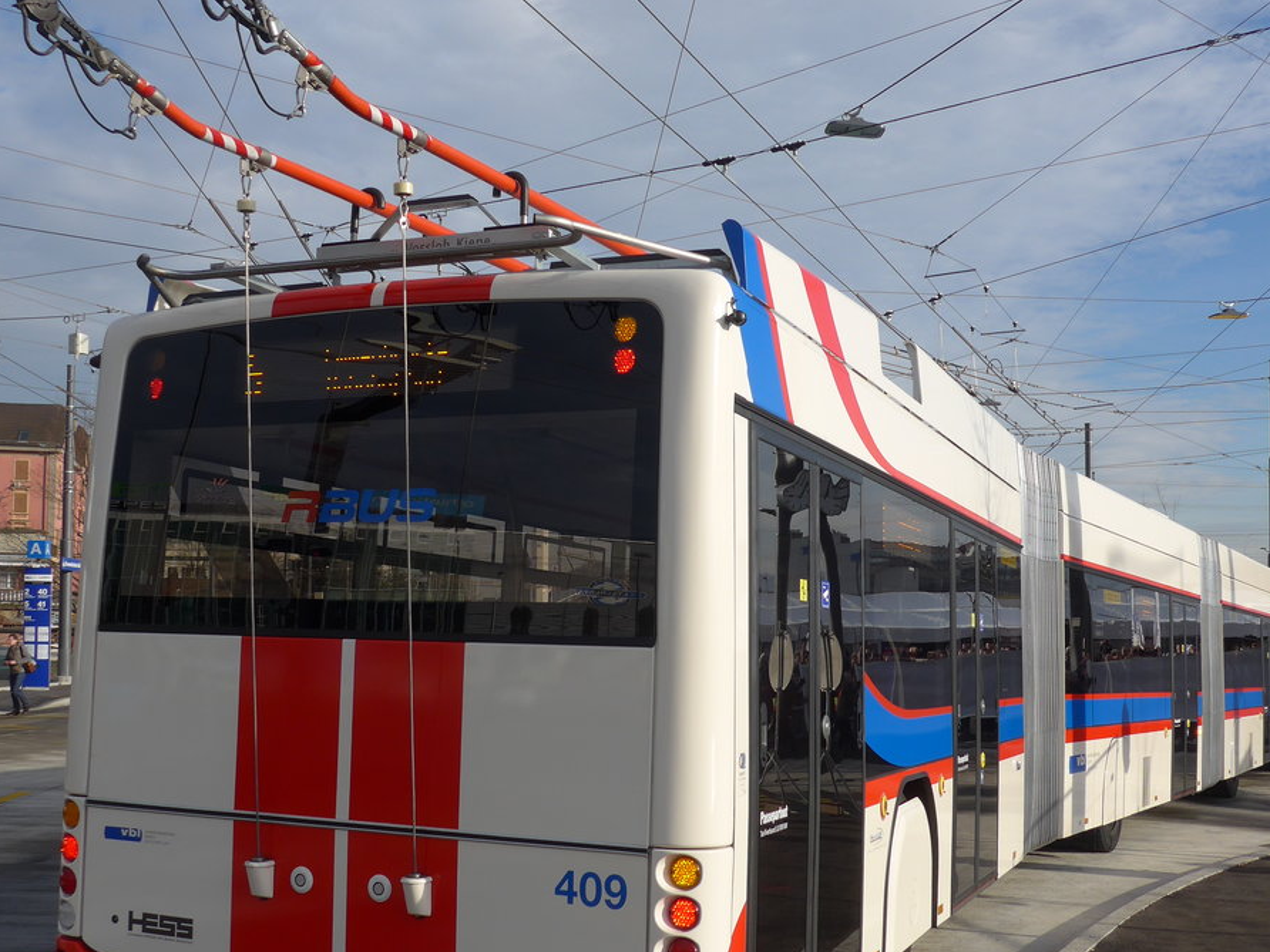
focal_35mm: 39
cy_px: 548
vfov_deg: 36.7
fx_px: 1431
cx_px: 644
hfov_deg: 47.9
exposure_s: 1/2000
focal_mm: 6
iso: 80
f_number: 2.8
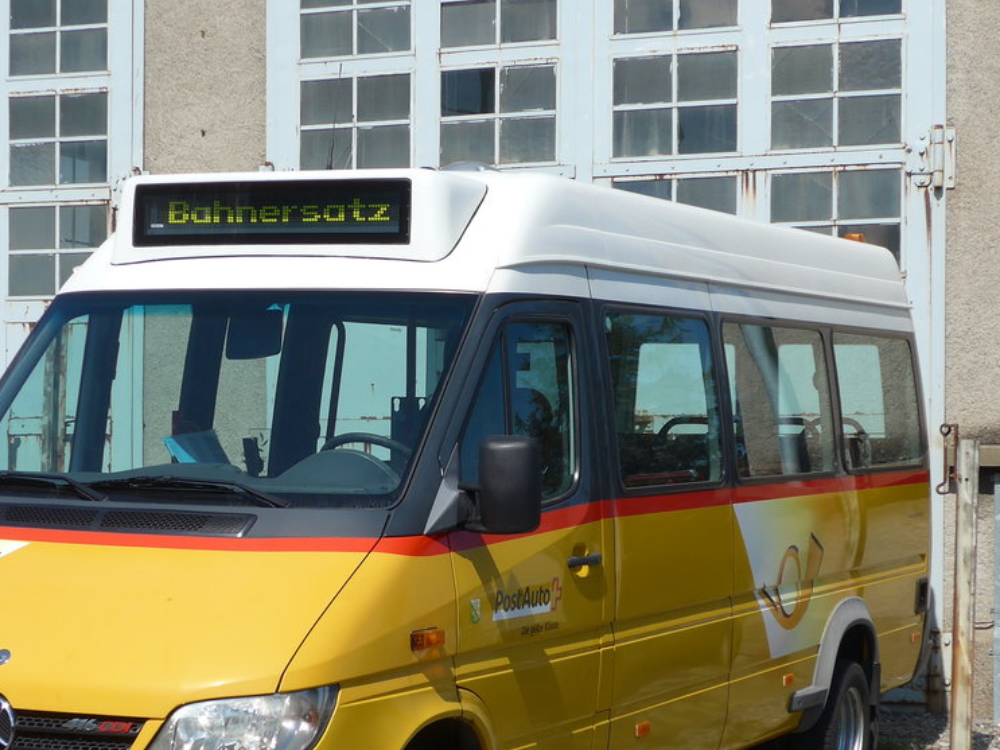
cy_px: 522
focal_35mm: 84
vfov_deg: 17.5
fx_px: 2426
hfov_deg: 23.3
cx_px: 417
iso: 80
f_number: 3.3
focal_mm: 10.7
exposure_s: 1/1600
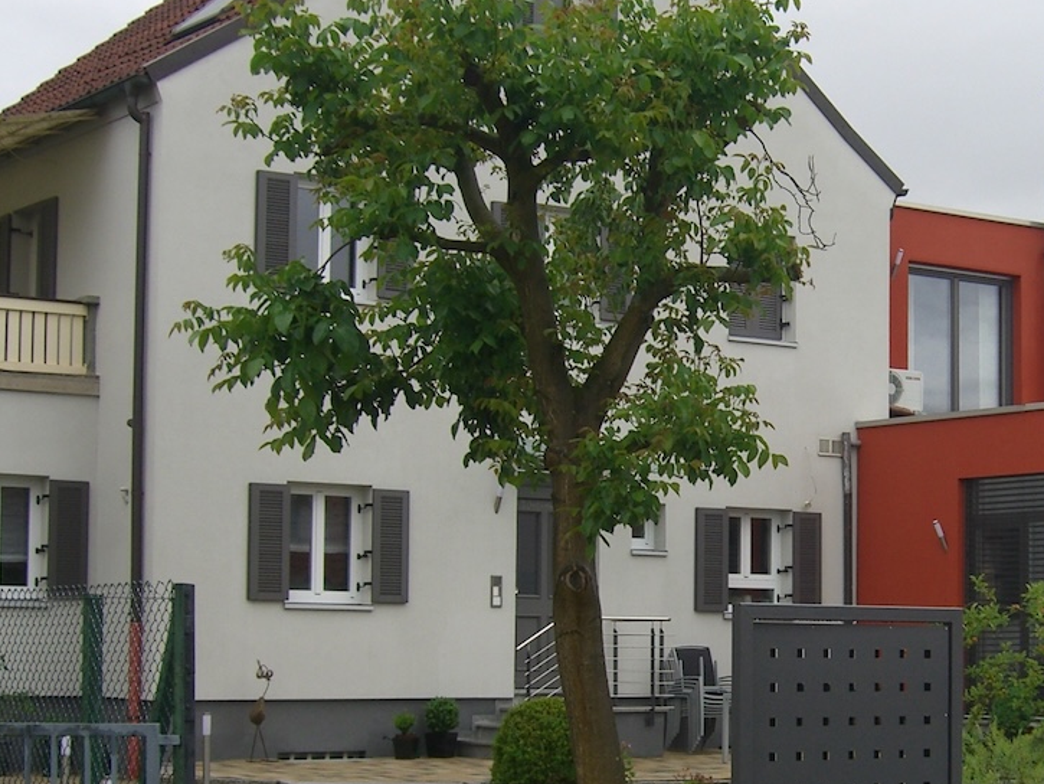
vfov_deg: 18.2
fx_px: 2443
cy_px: 531
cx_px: 813
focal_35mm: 81
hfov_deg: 23.8
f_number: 4
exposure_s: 1/250
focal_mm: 7.9
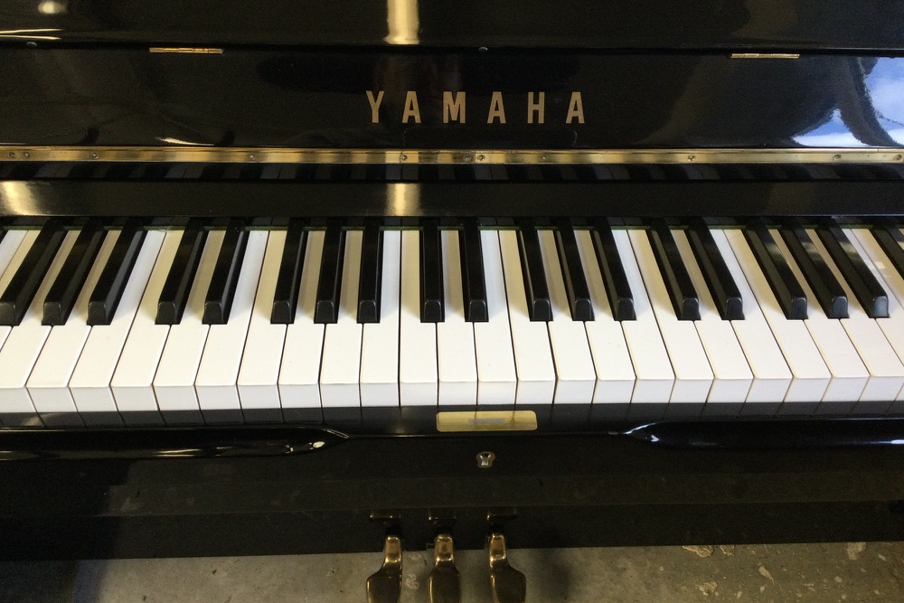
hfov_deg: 57.2
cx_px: 458
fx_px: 829
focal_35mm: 33
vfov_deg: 40.0
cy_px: 283
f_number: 2.4
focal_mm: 3.3
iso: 40
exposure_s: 1/33
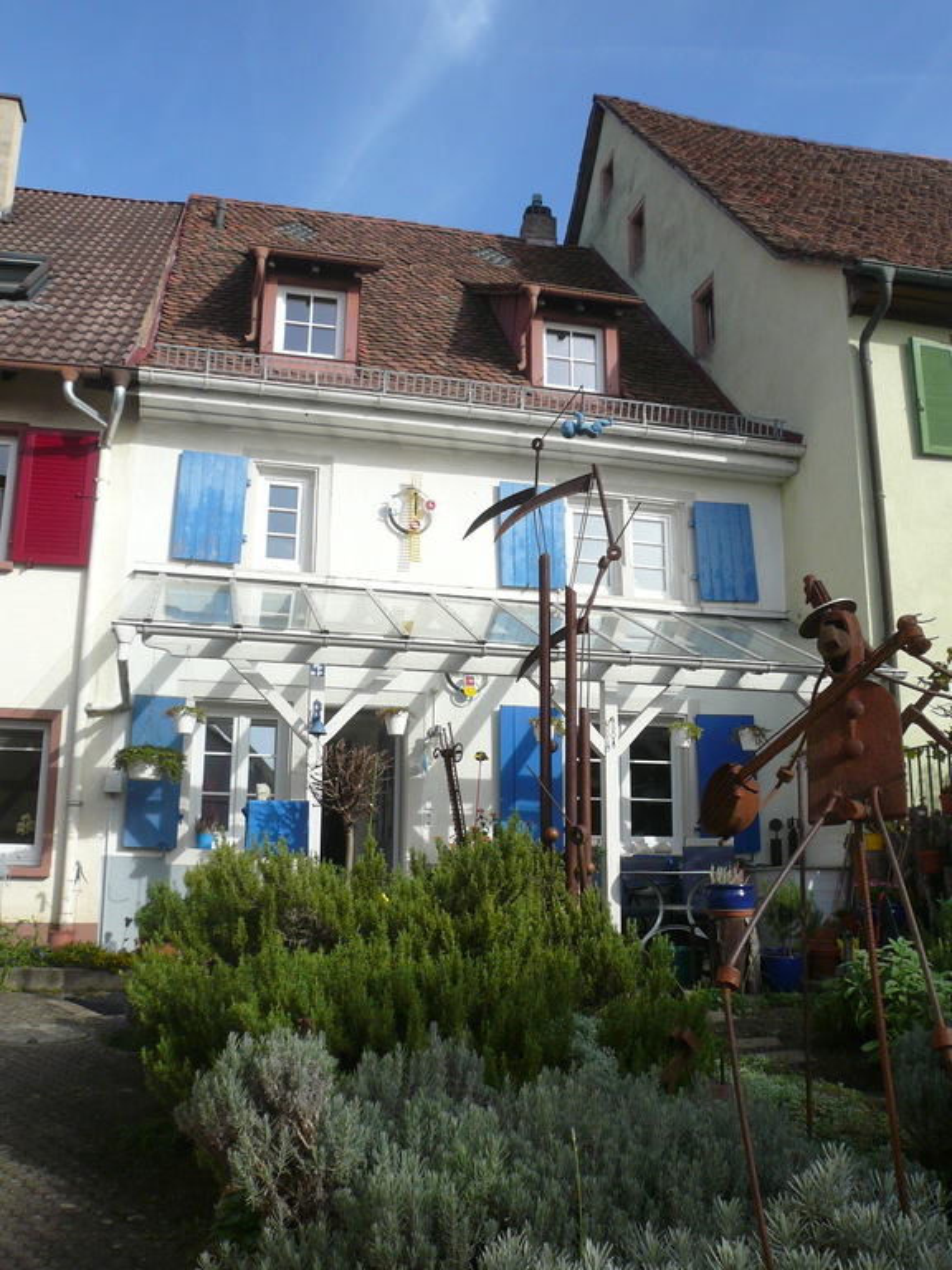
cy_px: 635
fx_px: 1100
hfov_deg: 46.8
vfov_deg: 60.0
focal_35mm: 30
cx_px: 476
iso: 100
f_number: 8
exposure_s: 1/200
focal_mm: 4.6
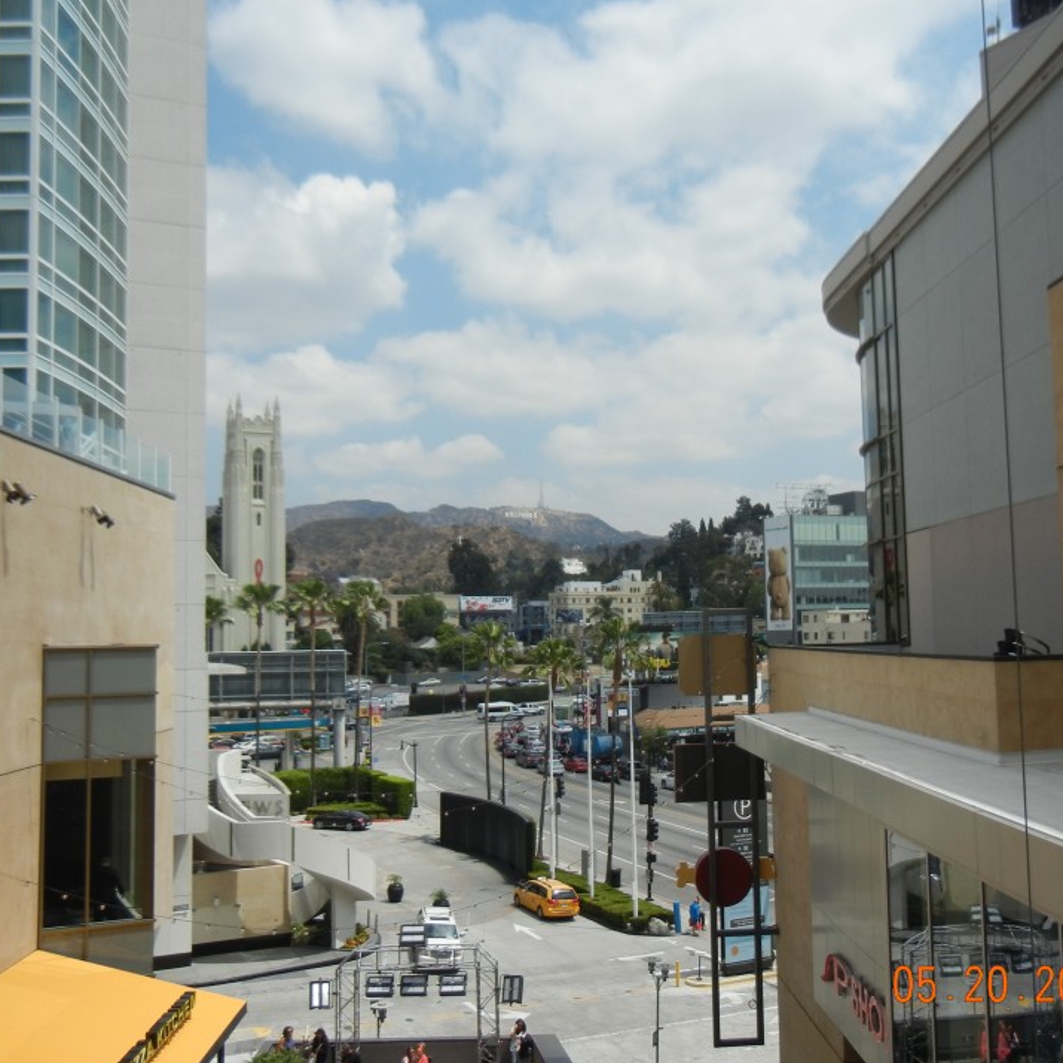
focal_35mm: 38
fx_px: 1320
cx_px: 599
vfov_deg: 43.9
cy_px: 532
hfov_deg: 43.8
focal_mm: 5.4
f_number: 7
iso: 160
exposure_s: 1/552
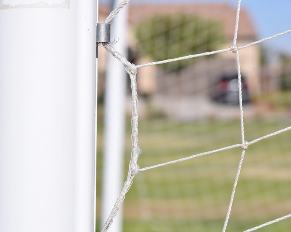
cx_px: 123
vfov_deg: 13.0
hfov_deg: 16.2
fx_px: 1025
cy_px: 115
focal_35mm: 119
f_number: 5.6
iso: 400
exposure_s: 1/2500
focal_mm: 70
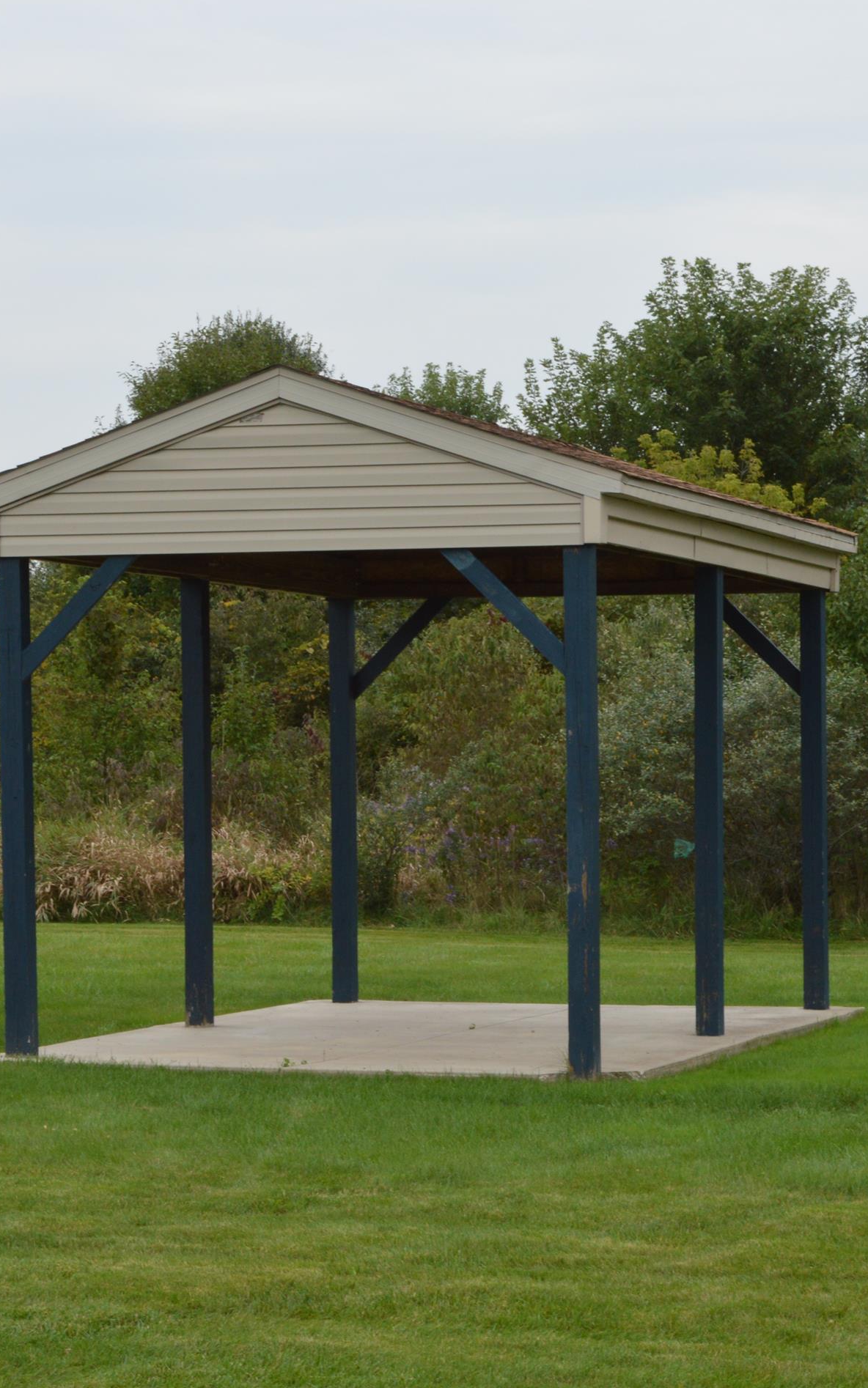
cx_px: 340
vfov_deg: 18.6
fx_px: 4238
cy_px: 698
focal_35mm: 112
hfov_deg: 11.7
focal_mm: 48
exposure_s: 1/125
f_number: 16
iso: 400
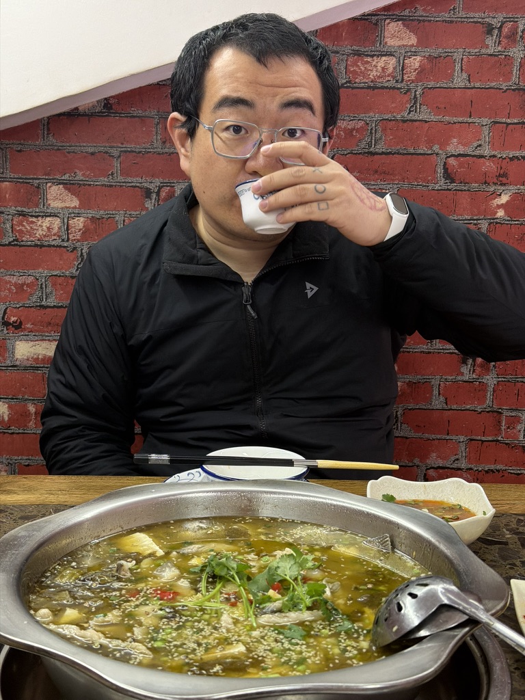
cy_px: 350
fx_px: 971
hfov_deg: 30.3
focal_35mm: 48
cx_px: 262
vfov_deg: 39.7
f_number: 1.78
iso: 160
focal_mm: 6.76
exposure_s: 1/50
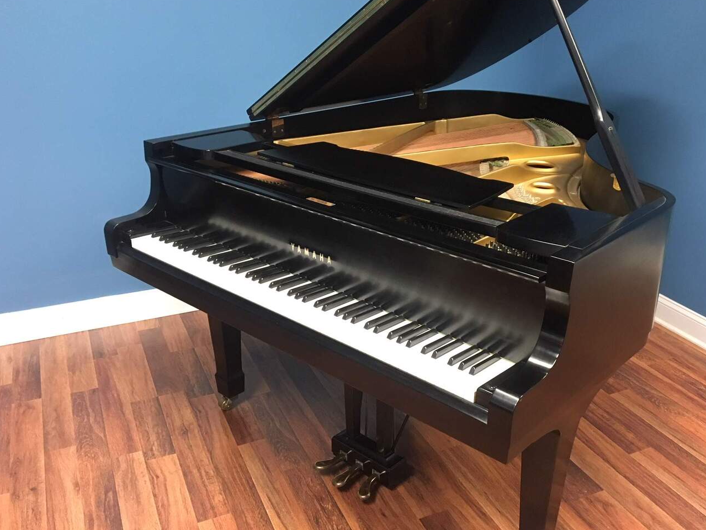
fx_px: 694
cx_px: 394
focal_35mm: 34
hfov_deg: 53.8
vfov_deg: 41.8
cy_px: 285
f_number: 2.2
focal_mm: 4.15
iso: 200
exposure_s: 1/24
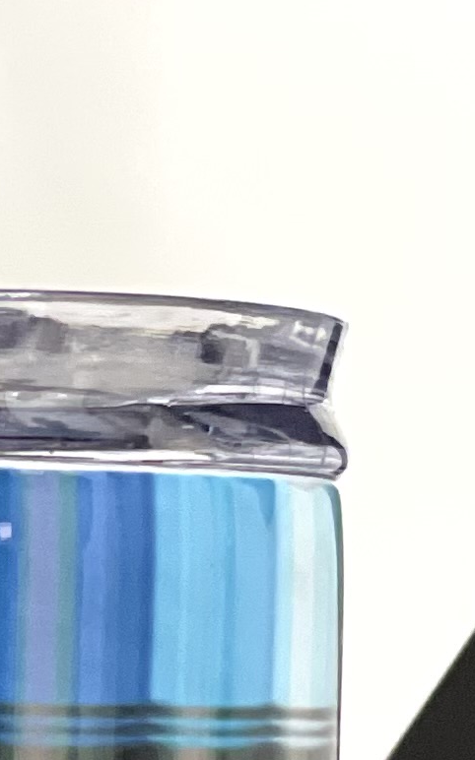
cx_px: -239
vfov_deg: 6.9
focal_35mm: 288
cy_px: 1849
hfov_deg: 4.5
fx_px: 5970
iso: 125
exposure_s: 1/60
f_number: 2
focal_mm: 6
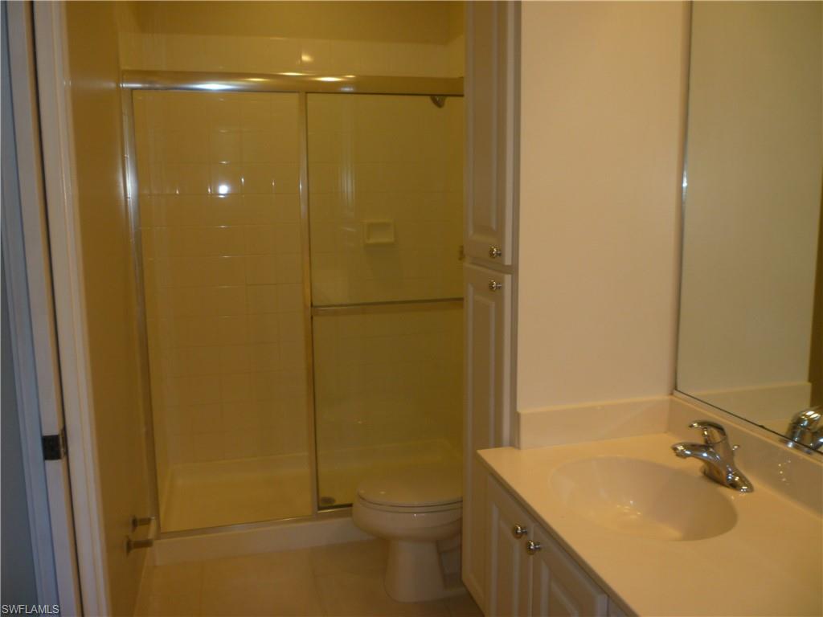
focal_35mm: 29
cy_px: 308
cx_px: 412
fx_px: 689
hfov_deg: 61.7
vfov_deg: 48.2
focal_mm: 5.2
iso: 100
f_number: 3.3
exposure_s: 1/30
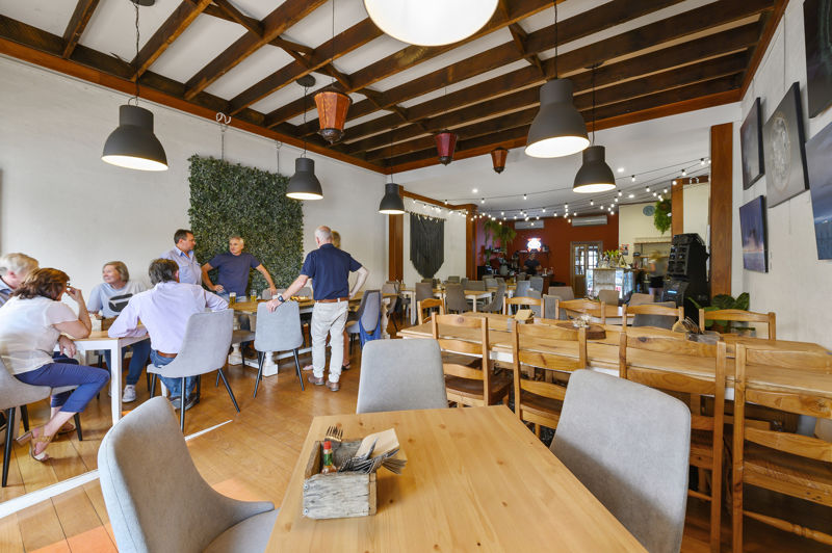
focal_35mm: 14
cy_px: 276
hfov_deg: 104.3
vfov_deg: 81.1
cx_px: 416
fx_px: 323
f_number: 7.1
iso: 320
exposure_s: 1/6
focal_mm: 14
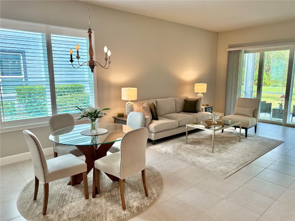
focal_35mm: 24
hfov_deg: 71.6
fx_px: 205
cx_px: 148
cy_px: 110
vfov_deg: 56.8
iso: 200
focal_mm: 6.76
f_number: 1.78
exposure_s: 1/195
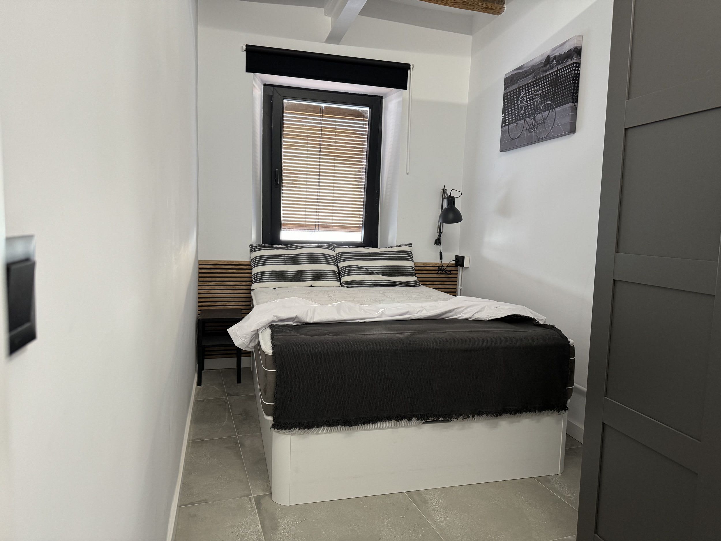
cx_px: 360
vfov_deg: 56.8
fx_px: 500
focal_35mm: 24
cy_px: 270
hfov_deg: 71.6
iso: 250
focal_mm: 6.8
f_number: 1.8
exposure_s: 1/50
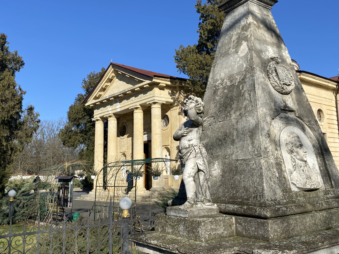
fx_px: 343
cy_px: 114
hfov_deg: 52.5
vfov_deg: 40.6
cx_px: 186
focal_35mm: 35
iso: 32
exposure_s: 1/3401
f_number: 1.8
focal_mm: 4.25
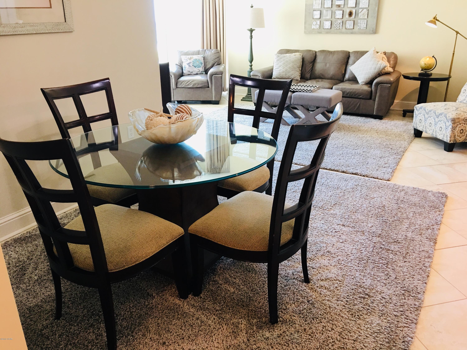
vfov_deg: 48.2
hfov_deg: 61.7
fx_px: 391
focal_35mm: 29
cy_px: 175
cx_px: 234
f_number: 2.2
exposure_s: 1/15
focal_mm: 4.15
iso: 40
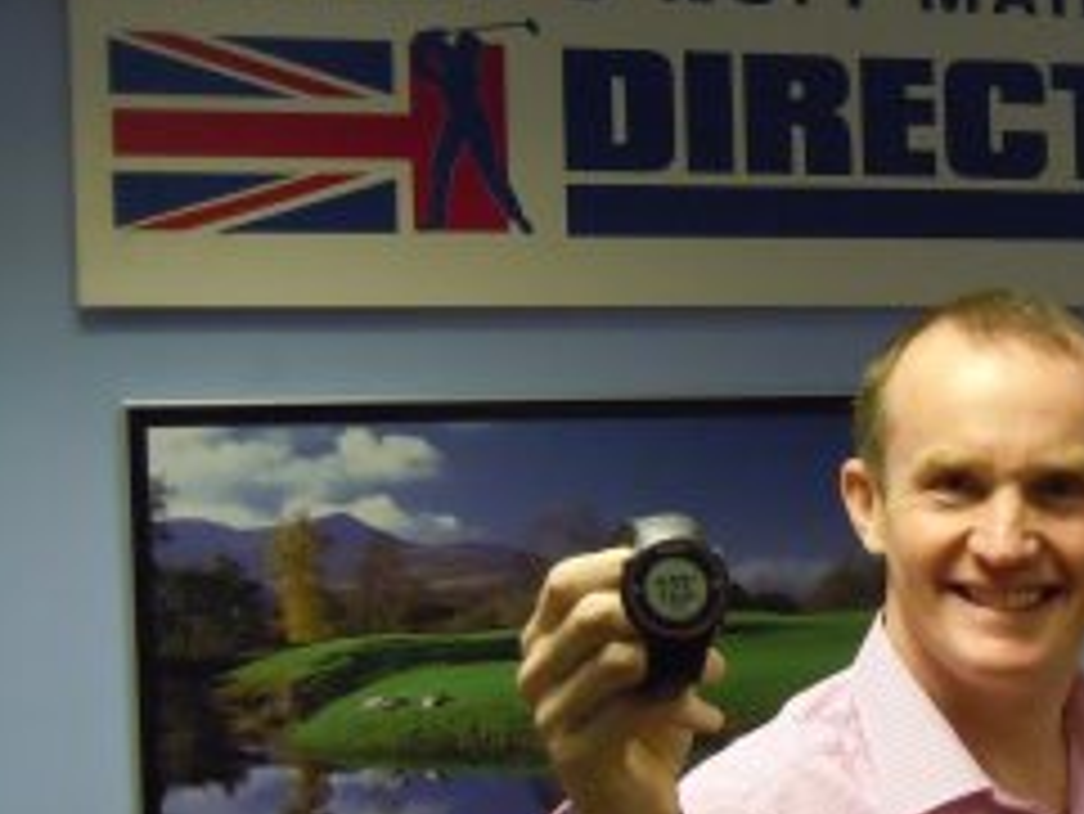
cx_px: 999
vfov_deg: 17.5
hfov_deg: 22.6
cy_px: 594
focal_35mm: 84
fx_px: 2632
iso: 800
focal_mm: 8.1
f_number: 3.8
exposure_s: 1/40
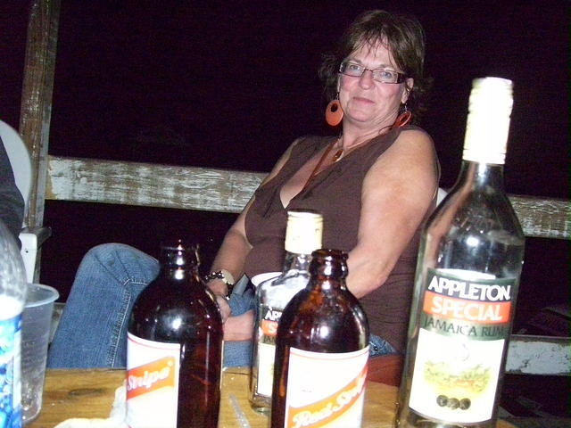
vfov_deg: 39.7
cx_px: 286
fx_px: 594
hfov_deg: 51.4
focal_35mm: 36
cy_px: 214
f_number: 2.7
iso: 1250
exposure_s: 1/60
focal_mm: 6
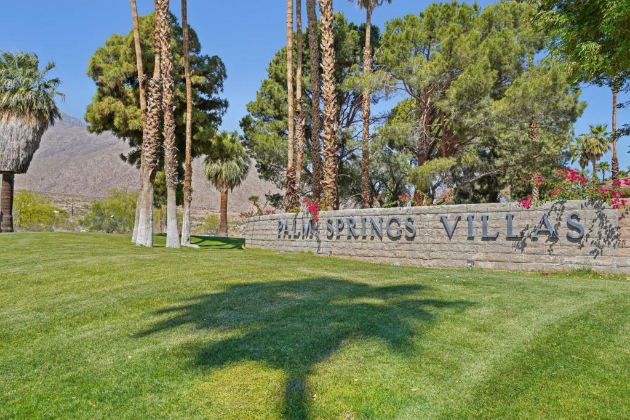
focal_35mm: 30
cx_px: 315
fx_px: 525
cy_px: 210
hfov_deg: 61.9
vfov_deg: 43.6
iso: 100
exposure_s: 1/250
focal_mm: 30
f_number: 8
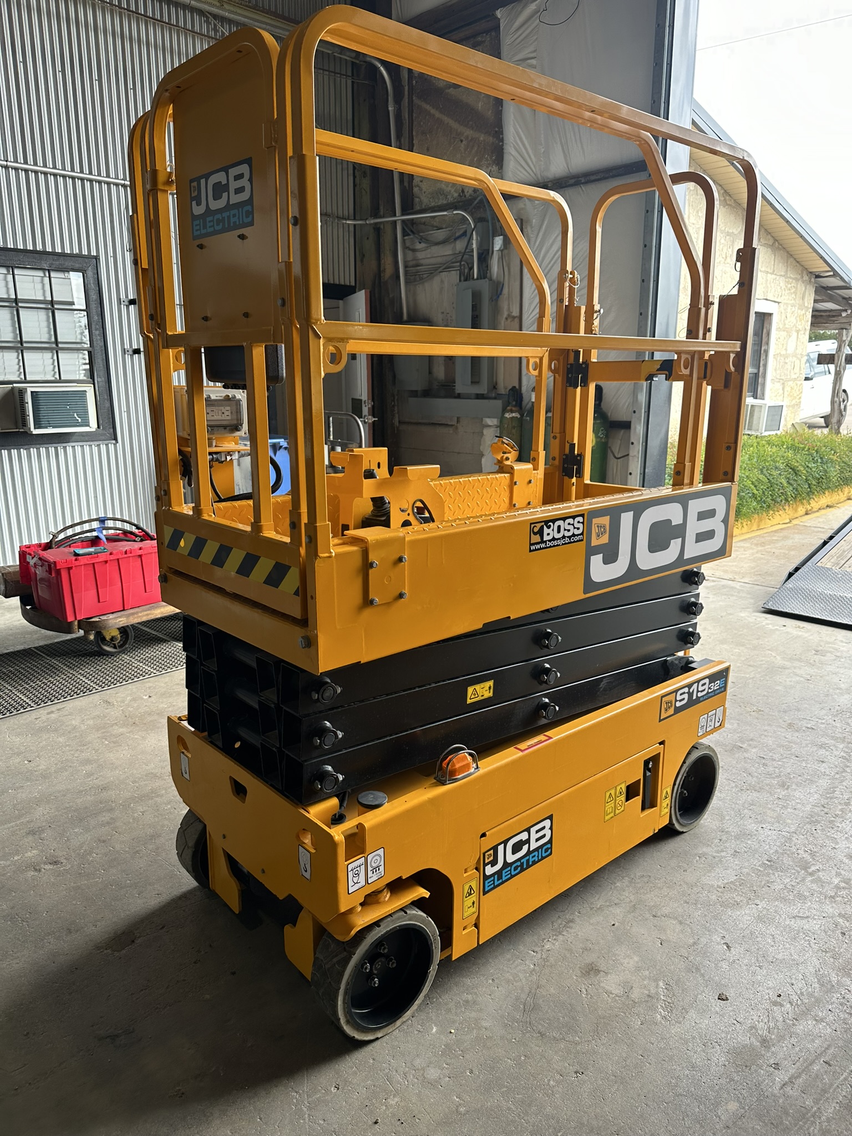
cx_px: 426
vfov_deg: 71.6
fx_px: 788
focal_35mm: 24
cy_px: 568
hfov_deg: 56.8
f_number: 1.78
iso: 80
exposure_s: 1/384
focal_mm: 6.86
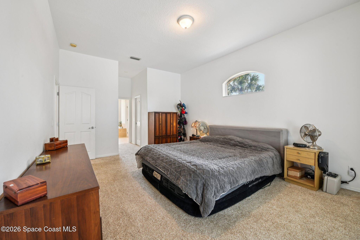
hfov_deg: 104.3
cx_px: 180
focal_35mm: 14
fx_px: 140
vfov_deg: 81.2
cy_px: 120
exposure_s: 1/10
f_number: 8
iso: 400
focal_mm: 14
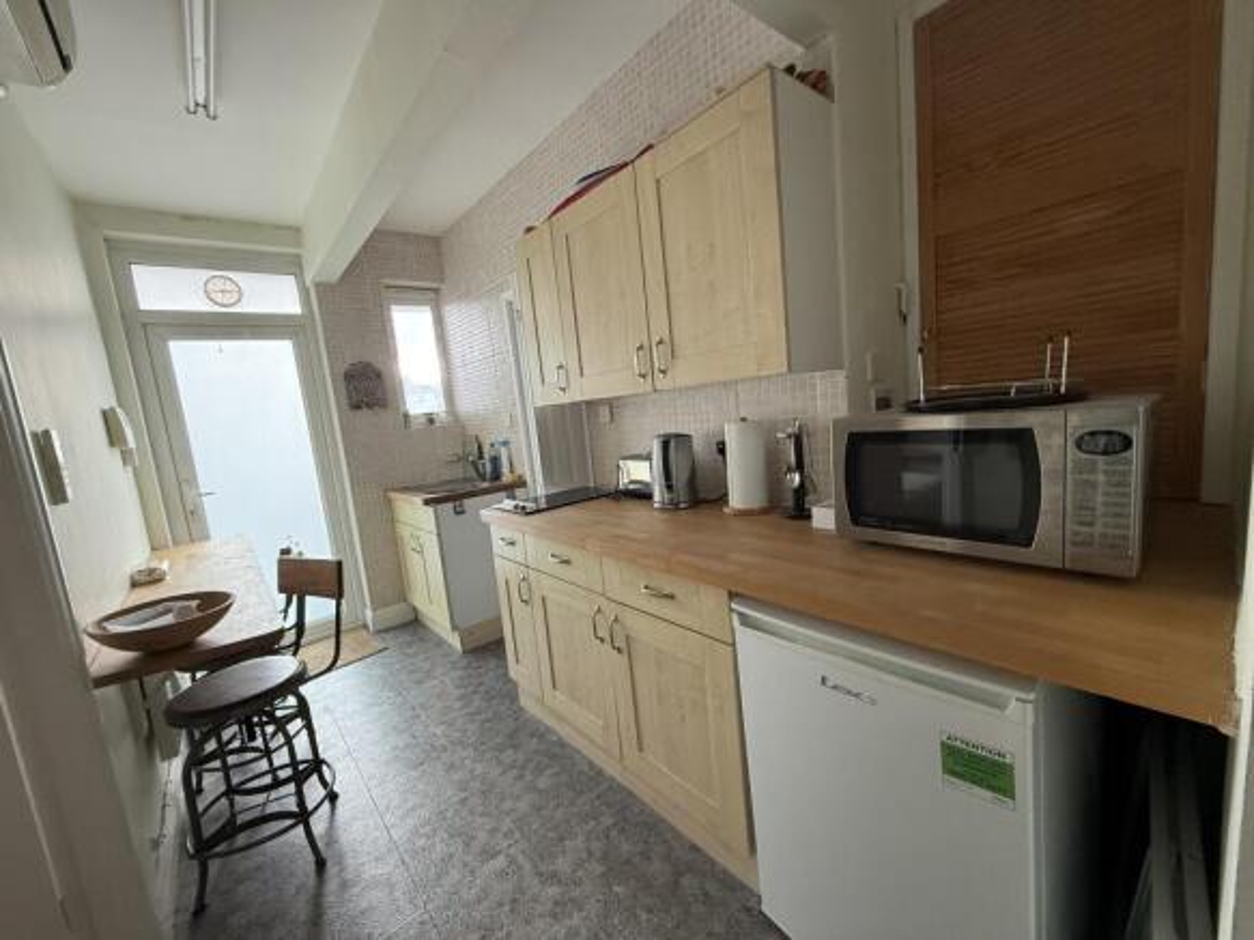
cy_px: 470
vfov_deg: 85.7
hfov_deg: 102.1
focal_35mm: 14
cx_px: 627
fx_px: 507
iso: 320
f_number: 2.2
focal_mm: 2.22
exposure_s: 1/99
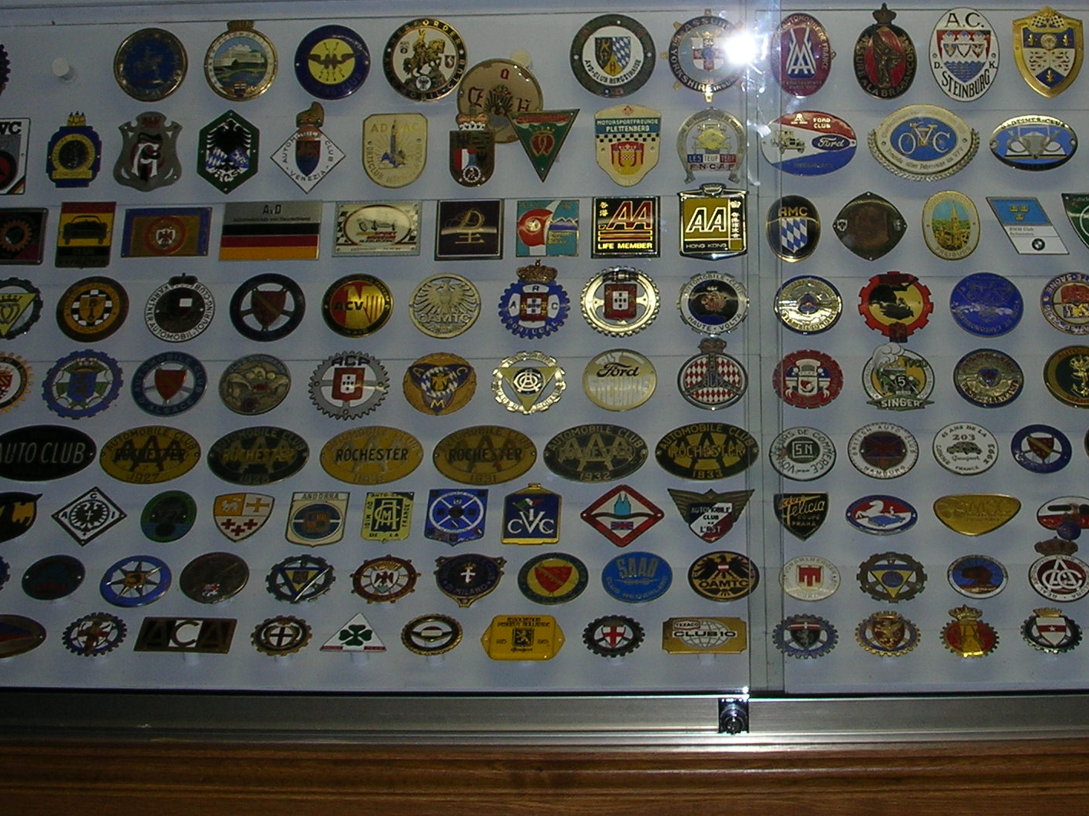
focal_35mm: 64
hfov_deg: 30.0
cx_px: 740
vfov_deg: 22.8
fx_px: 2013
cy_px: 253
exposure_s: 1/60.1
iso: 52
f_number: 3
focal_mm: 5.8
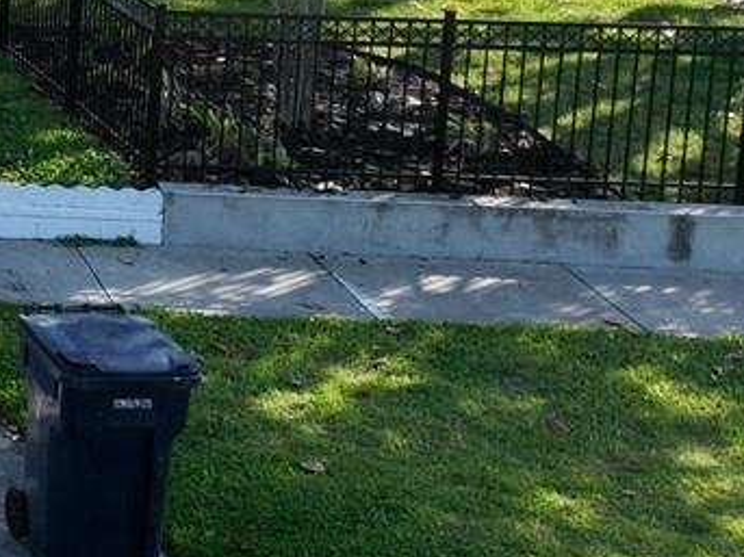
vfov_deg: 13.0
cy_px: -65
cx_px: -887
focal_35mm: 112
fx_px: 2406
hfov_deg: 13.9
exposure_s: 1/2000
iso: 200
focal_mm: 12.29
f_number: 2.8
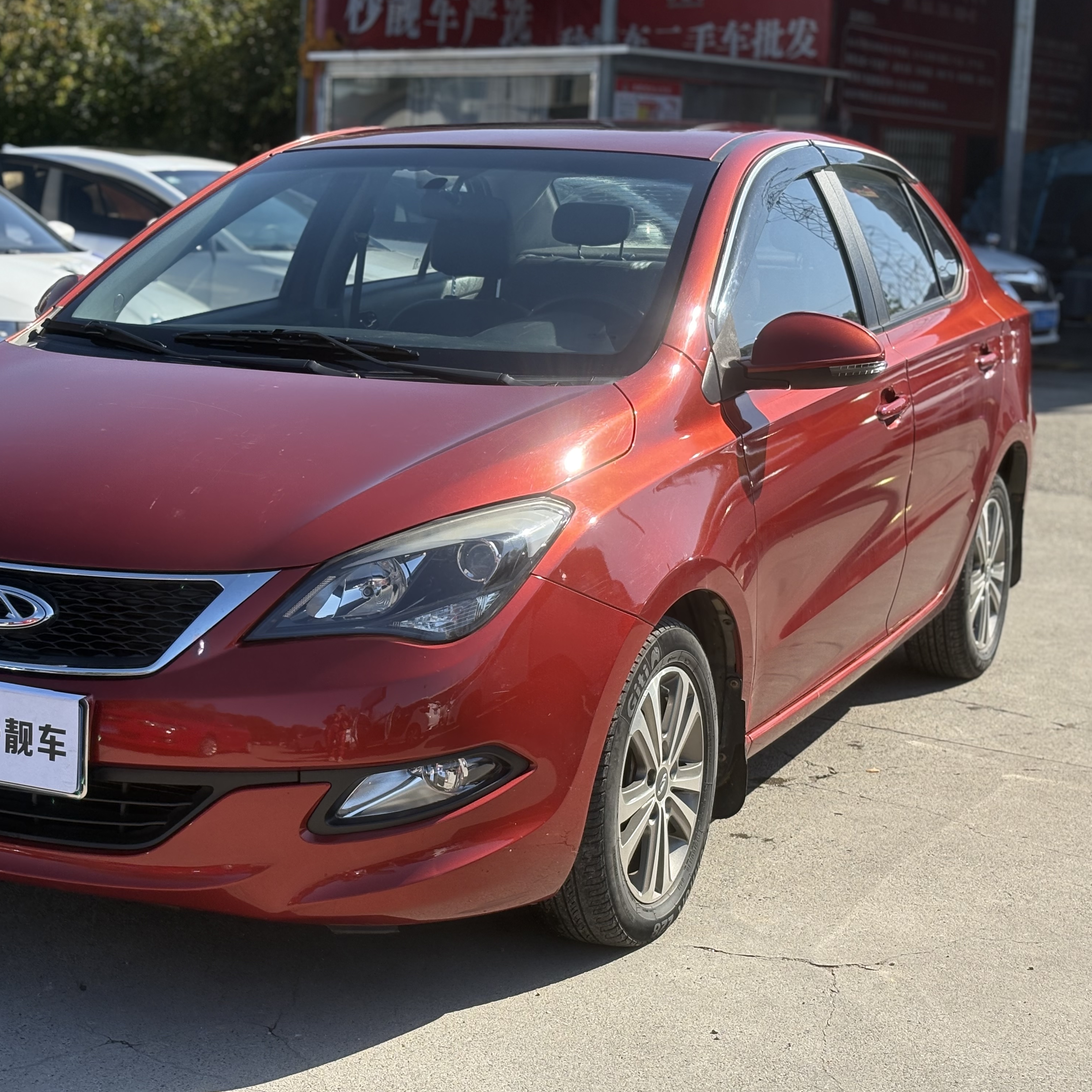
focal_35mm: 62
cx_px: 383
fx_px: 2213
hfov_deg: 27.6
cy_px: 542
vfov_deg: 27.7
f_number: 1.6
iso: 50
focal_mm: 5.96
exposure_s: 1/2451
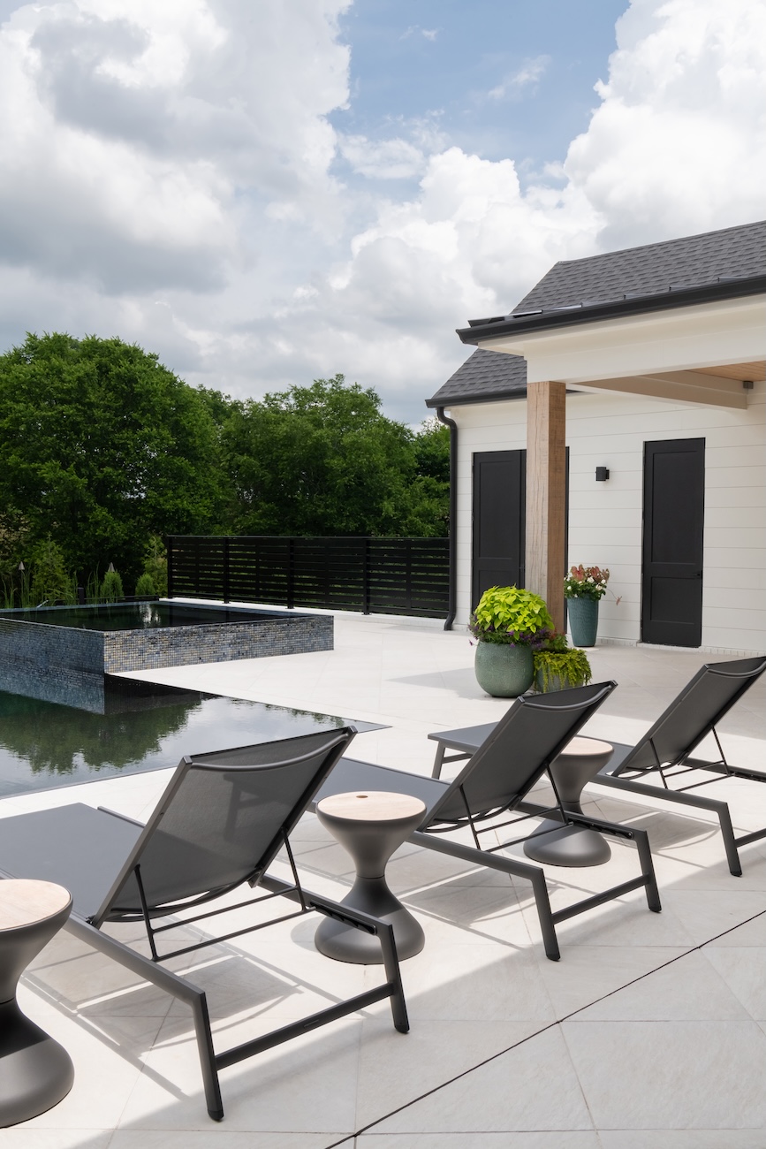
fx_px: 1085
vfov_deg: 55.8
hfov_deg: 38.9
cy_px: 574
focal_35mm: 34
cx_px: 383
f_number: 22
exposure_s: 1/200
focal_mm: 34
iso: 500
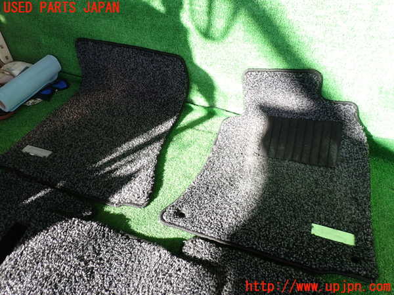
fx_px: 285
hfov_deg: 69.4
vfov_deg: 54.9
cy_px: 148
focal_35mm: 25
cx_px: 197
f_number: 2.8
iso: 100
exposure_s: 1/125
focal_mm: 4.5
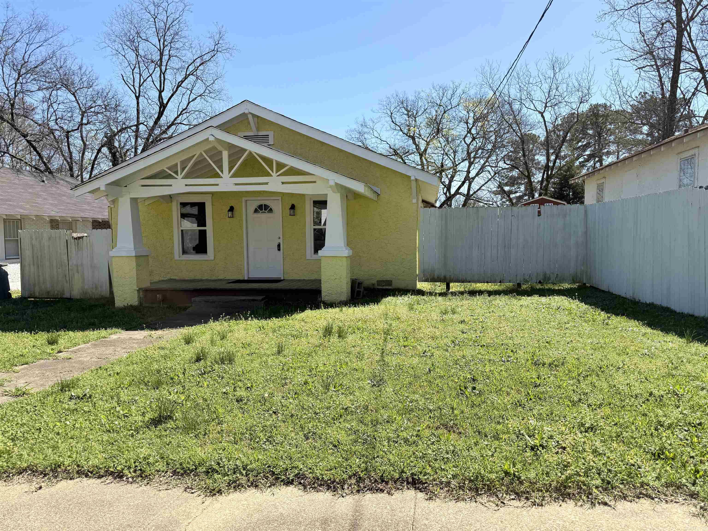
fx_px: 491
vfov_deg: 56.8
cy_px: 266
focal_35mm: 24
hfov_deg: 71.6
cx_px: 354
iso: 80
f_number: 1.78
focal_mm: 6.76
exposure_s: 1/3425
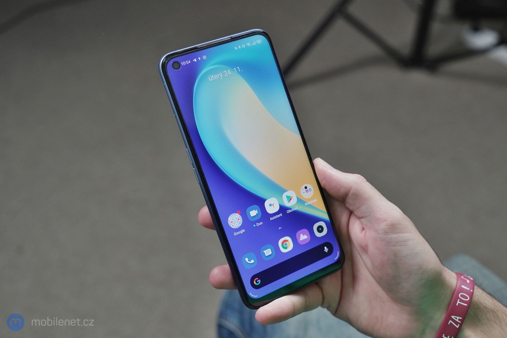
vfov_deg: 35.1
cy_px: 169
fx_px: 535
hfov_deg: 50.7
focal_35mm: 38
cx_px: 254
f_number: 4.5
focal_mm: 38
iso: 500
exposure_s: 1/125
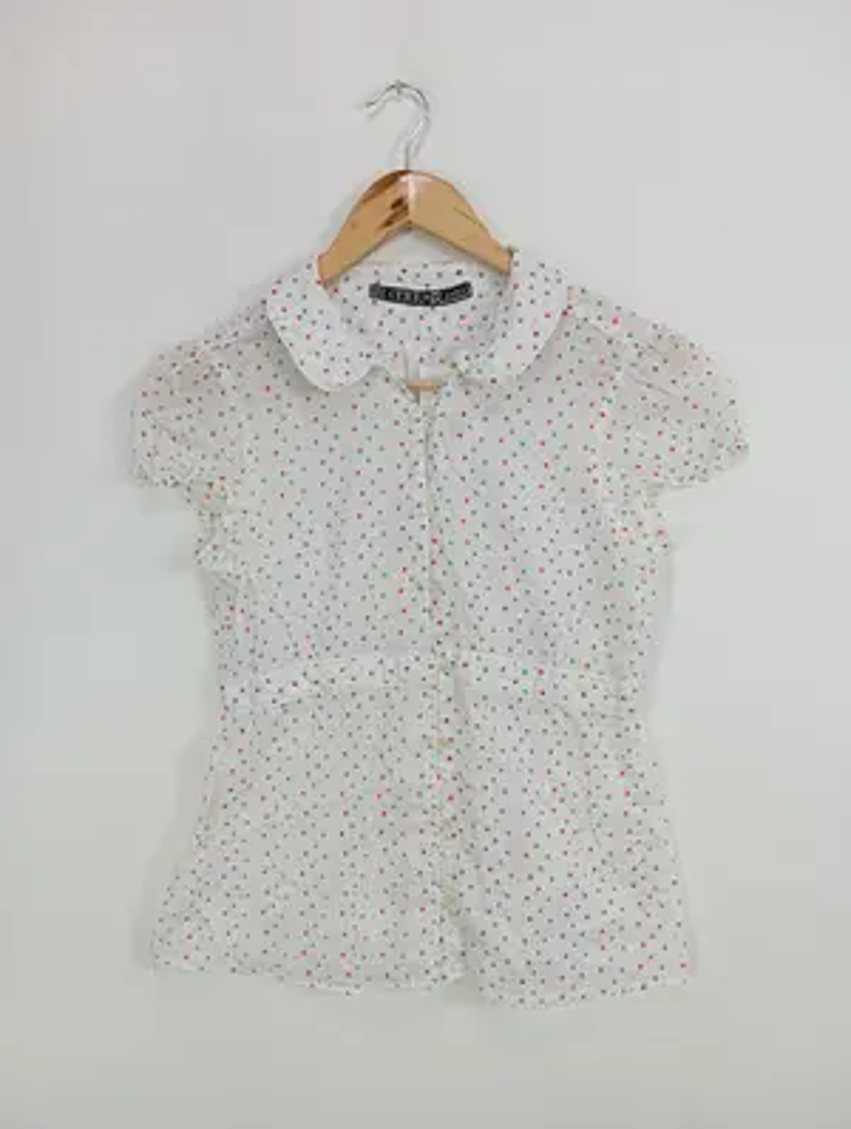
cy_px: 564
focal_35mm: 28
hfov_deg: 49.9
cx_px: 426
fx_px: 915
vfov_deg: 63.4
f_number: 1.8
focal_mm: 4.22
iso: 66
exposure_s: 1/100
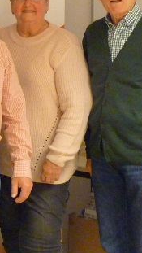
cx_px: -93
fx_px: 750
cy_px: 46
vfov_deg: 18.9
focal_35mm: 112
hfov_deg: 10.3
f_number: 3
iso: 800
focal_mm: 7.1
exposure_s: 1/20
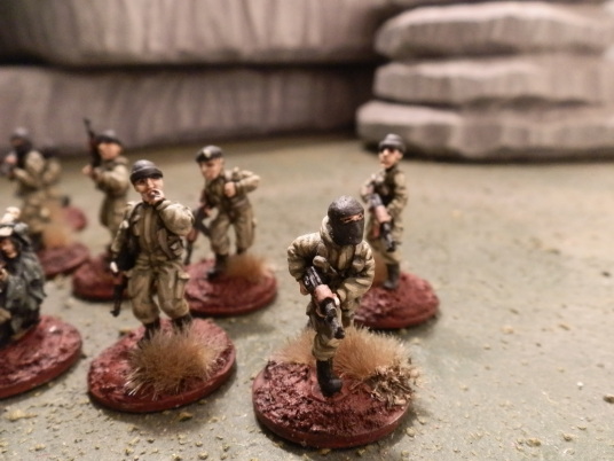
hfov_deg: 63.4
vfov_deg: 49.7
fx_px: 497
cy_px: 230
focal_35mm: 28
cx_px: 307
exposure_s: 1/60
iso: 400
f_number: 3.1
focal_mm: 5
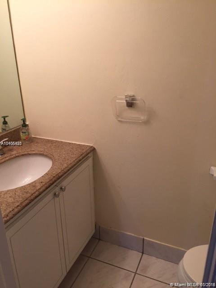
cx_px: 108
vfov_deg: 61.7
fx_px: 241
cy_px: 144
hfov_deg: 48.2
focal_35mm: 29
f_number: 2.2
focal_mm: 4.15
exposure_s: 1/30
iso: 64
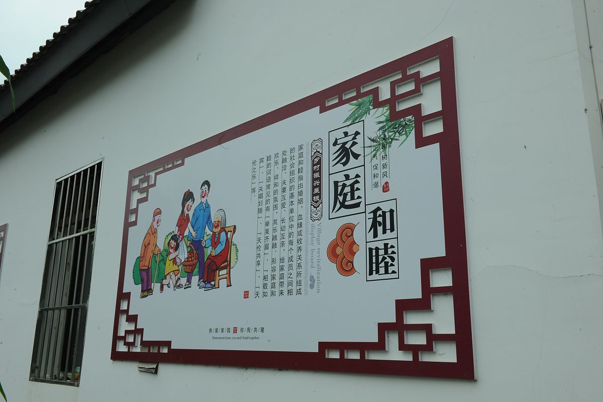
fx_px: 569
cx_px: 302
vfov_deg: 38.9
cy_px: 201
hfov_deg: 55.8
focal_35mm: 34
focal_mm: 34
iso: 1250
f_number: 20
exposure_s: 1/80
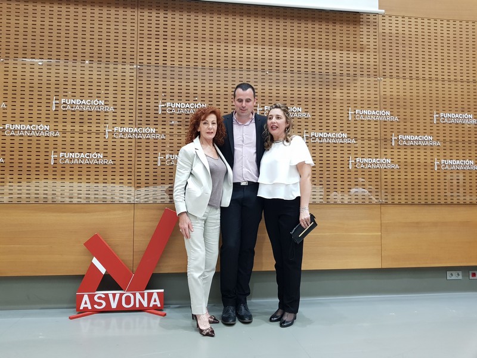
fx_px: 358
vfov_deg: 53.1
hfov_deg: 67.3
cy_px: 179
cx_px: 238
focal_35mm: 26
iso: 250
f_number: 1.7
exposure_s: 1/25
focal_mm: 4.2
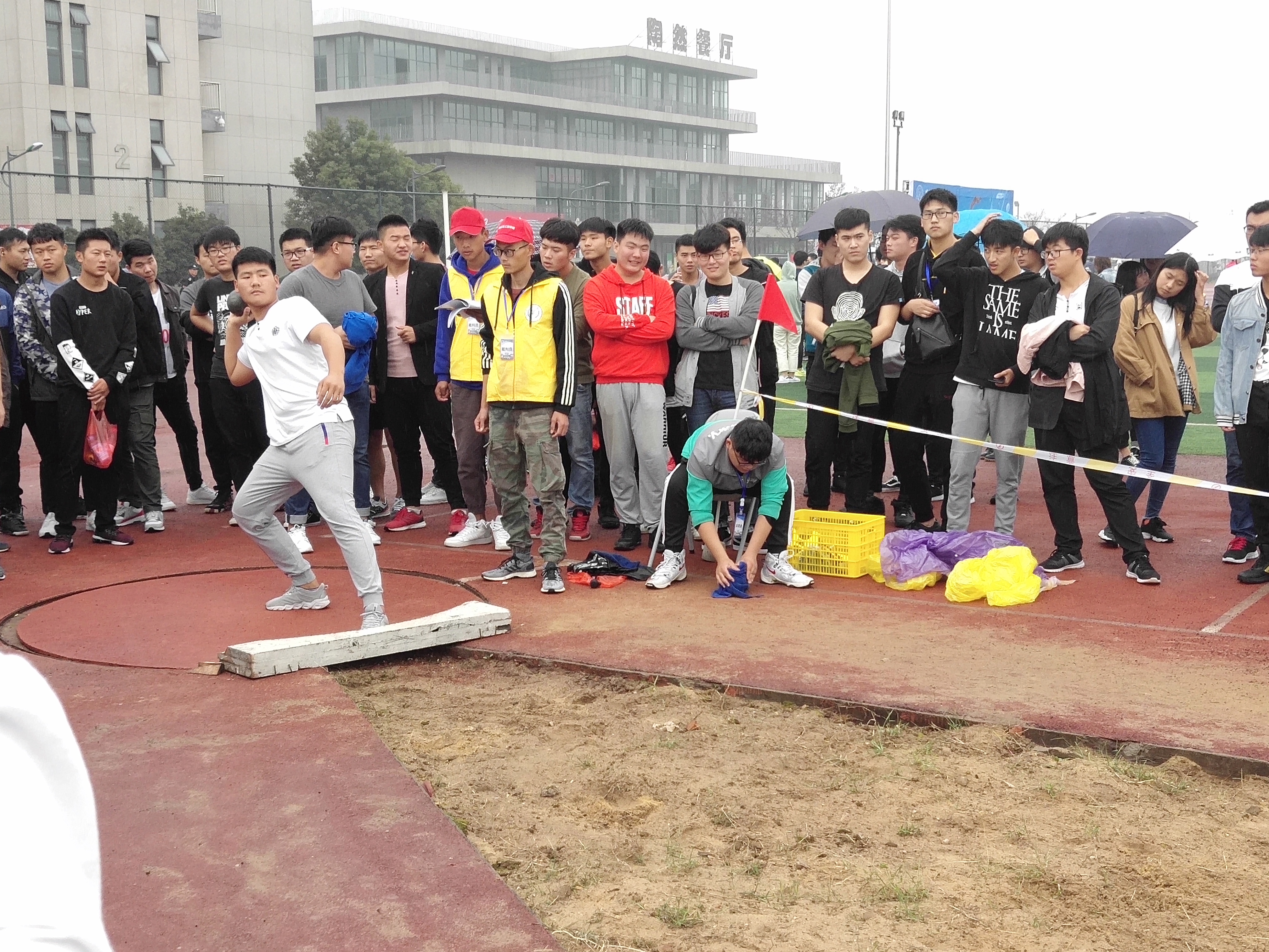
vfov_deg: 27.5
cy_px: 476
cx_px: 634
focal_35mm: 53
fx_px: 1943
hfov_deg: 36.2
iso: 50
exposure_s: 1/193
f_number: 1.8
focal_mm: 4.35
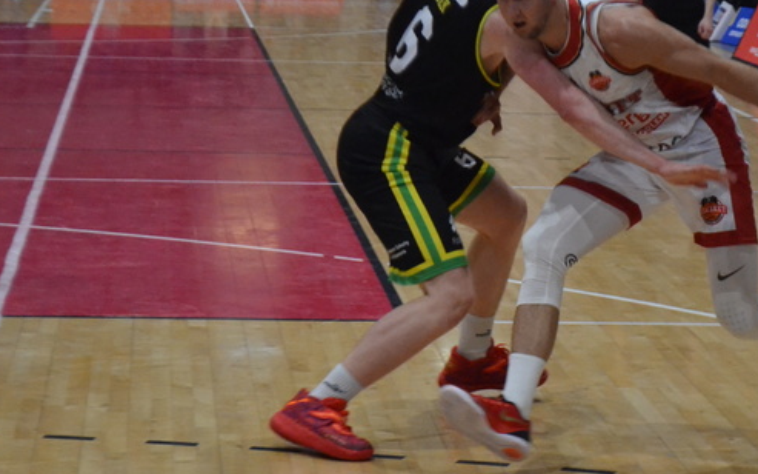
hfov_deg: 14.3
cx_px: 488
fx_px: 3013
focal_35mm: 146
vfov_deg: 9.0
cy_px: 285
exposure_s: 1/250
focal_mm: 55
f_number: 5.6
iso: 3200
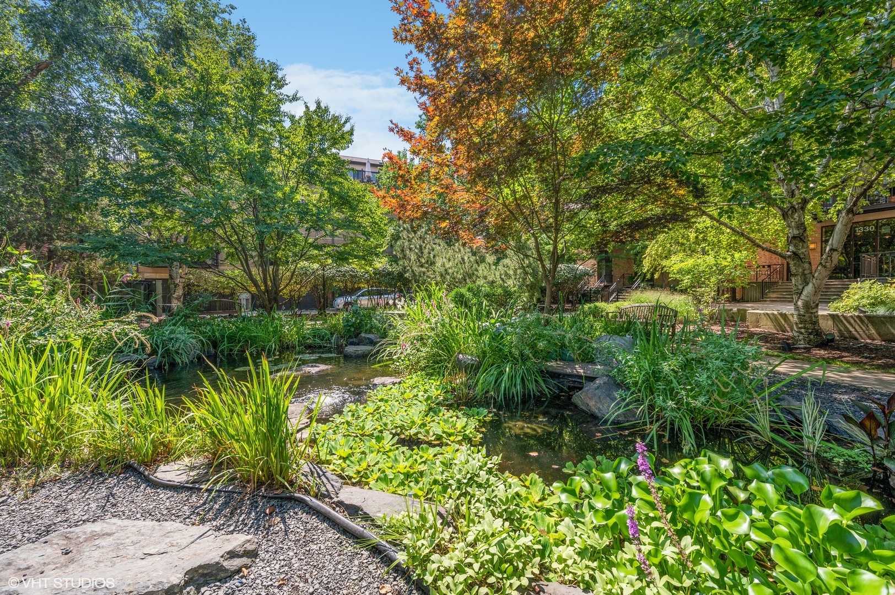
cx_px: 448
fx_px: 348
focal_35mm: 14
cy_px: 298
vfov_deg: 81.1
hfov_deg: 104.3
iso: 400
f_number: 8
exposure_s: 1/500
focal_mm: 14
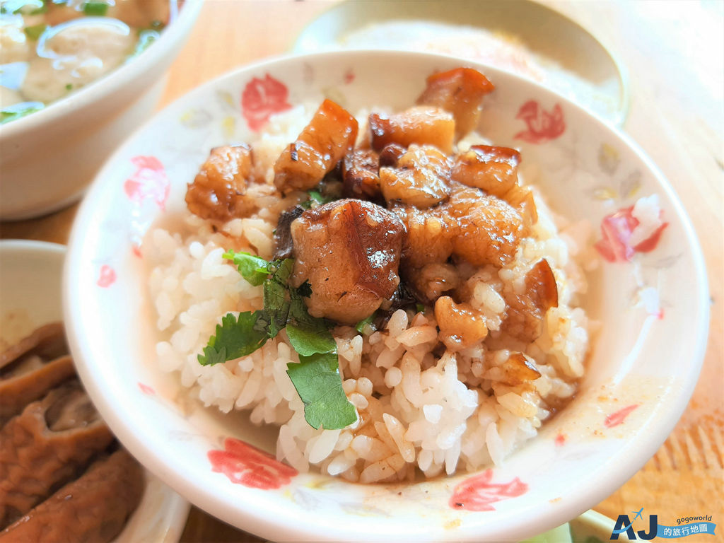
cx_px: 362
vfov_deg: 53.1
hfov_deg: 67.3
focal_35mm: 26
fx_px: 544
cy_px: 272
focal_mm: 4.32
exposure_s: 1/120
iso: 50
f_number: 1.7
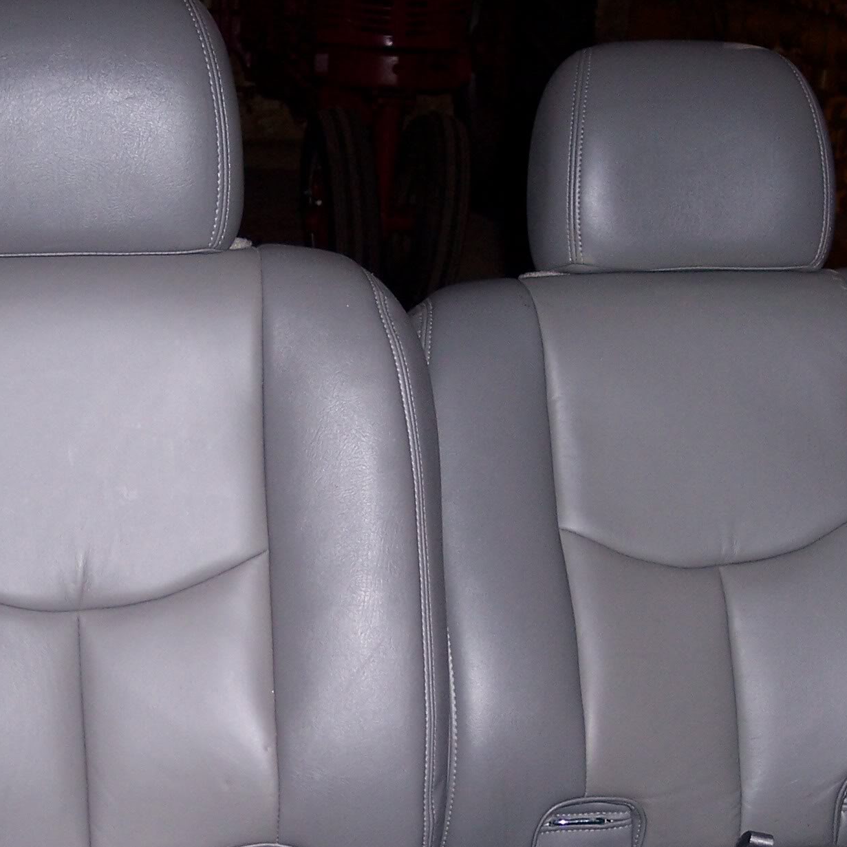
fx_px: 2215
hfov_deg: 21.6
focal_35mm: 80
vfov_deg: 21.5
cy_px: 603
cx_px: 364
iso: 100
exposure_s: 1/60
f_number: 2.8
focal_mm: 8
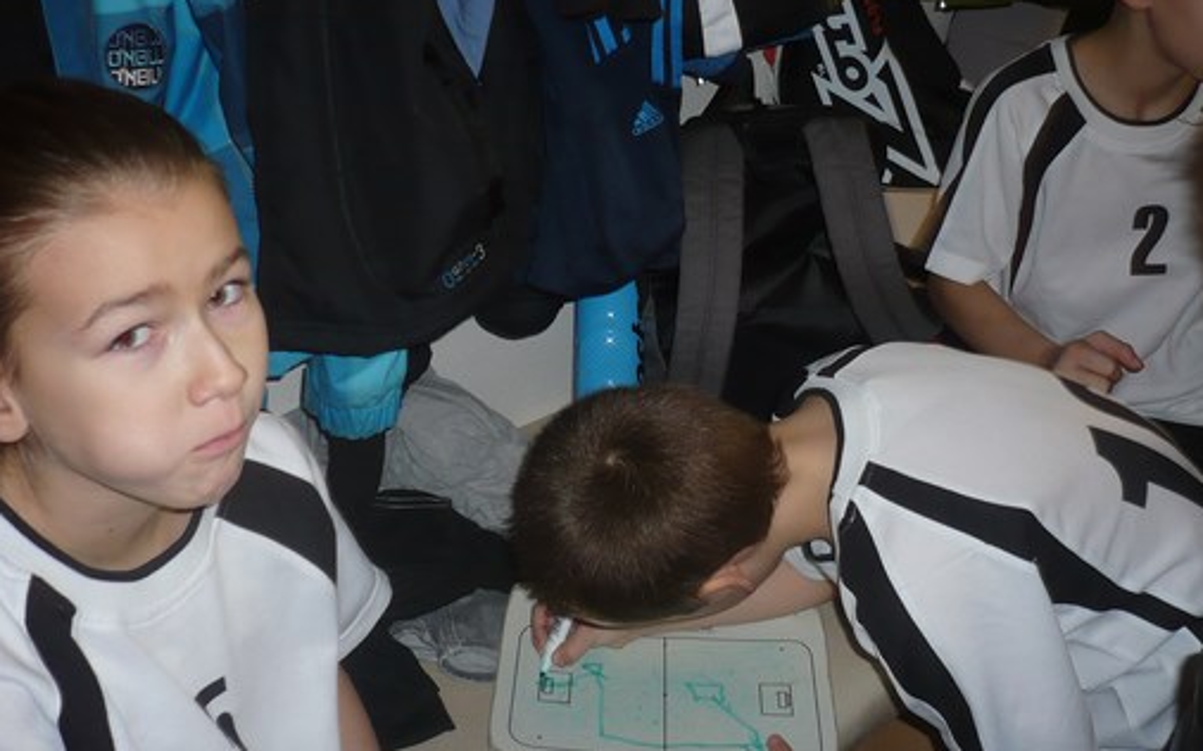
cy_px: 297
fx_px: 1442
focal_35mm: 44
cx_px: 670
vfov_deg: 29.1
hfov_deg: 45.2
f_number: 2.8
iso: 100
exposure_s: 1/30
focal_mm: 5.8
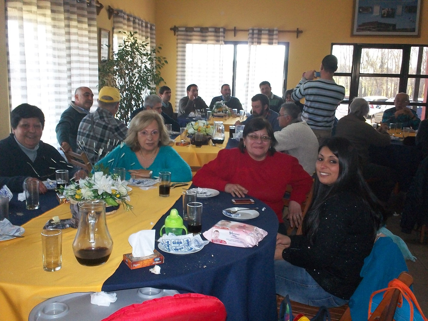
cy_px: 160
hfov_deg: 49.0
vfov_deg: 37.7
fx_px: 470
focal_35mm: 38
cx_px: 214
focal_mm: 6.3
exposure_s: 1/30
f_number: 4.5
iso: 250
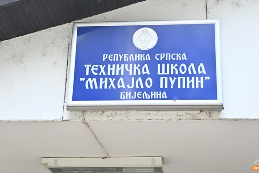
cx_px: 135
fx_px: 583
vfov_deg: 16.8
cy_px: 65
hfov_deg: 25.1
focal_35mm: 81
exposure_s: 1/4000
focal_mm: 58
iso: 1600
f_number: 2.8
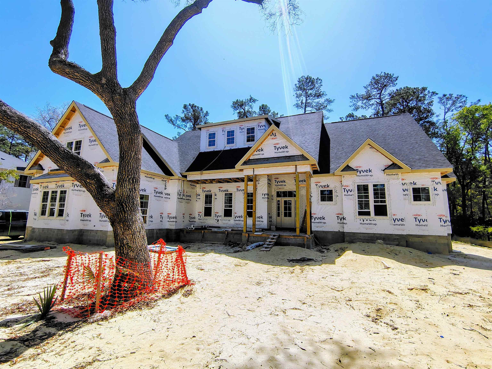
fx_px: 227
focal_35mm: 16
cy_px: 184
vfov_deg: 78.1
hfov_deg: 94.5
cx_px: 246
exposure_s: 1/1233
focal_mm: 2.13
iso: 100
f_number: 2.2
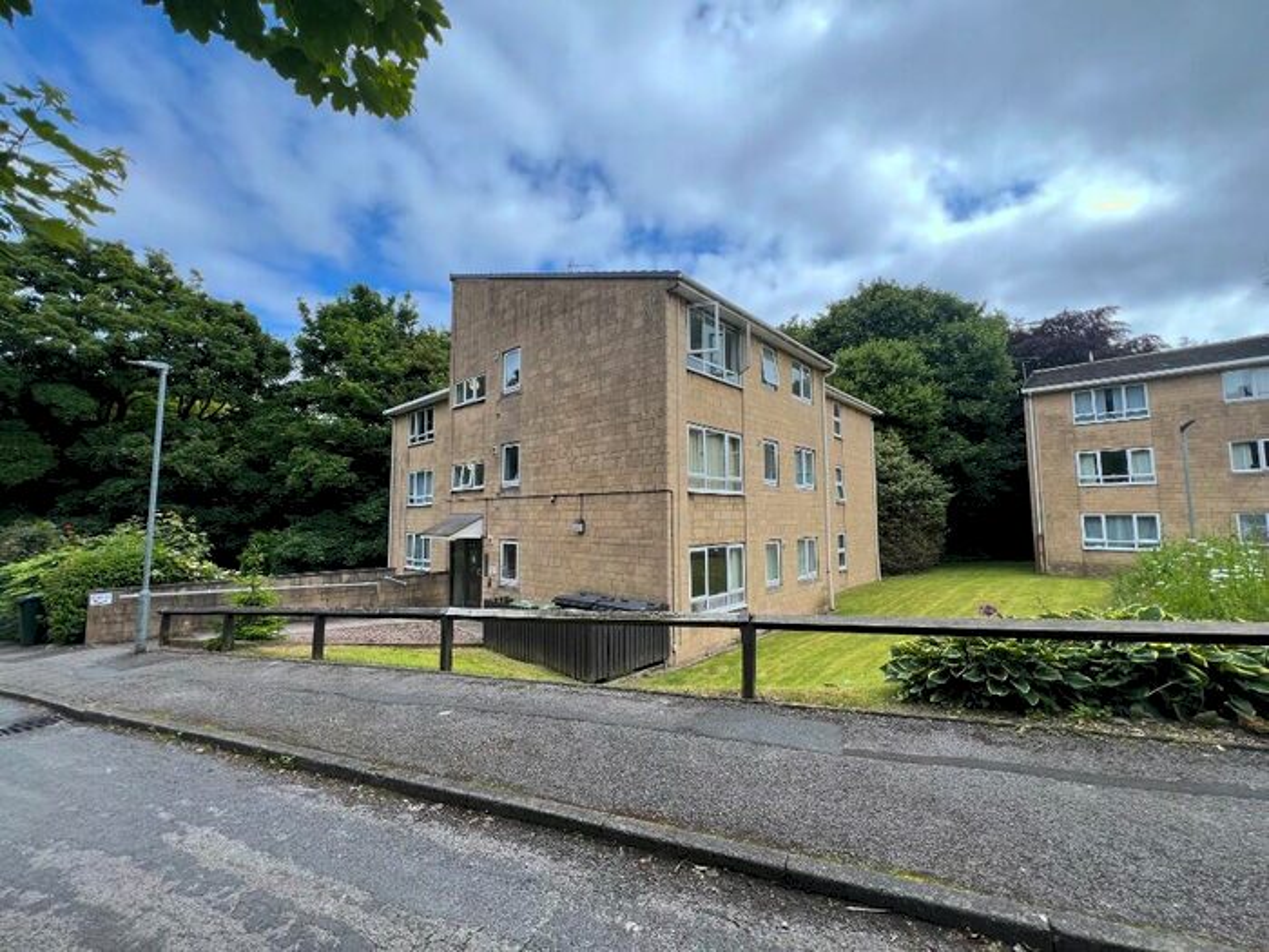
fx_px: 477
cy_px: 476
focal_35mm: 13
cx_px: 634
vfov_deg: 89.9
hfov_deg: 106.2
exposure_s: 1/421
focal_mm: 1.57
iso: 32
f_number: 1.8
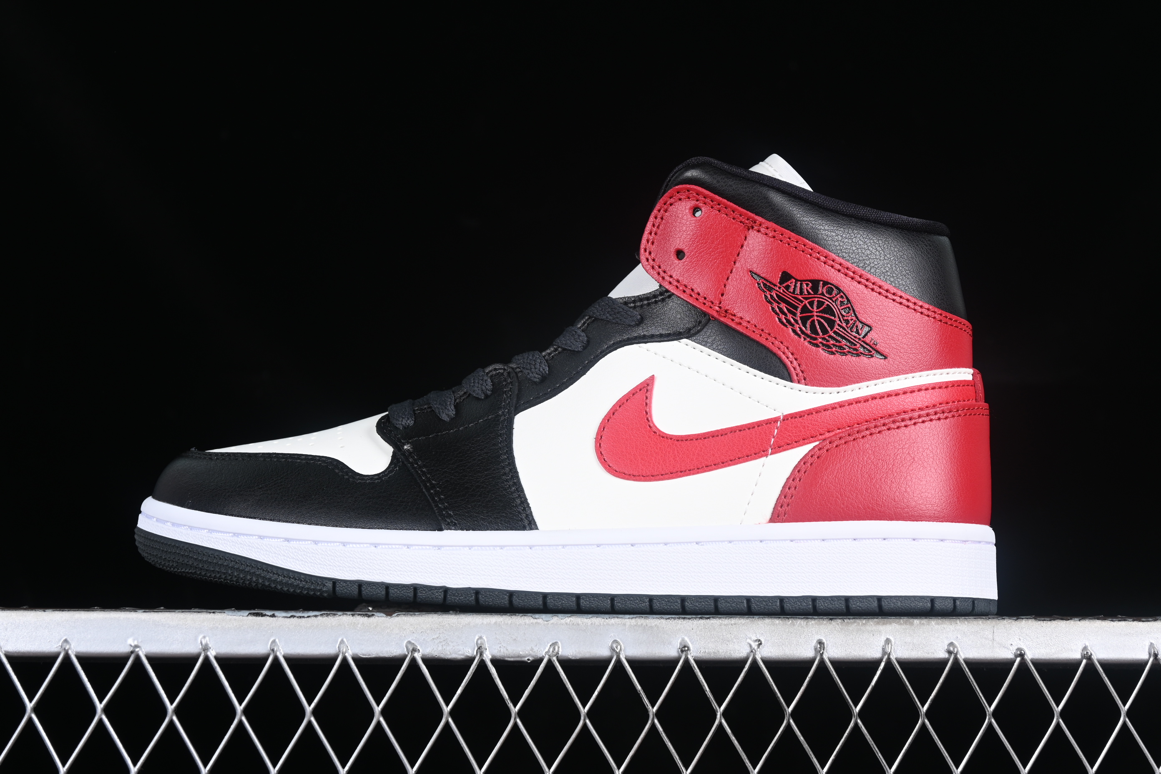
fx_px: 2419
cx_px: 580
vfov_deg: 18.2
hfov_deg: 27.0
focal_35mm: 75
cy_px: 387
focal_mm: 50
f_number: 7.1
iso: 160
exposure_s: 1/80
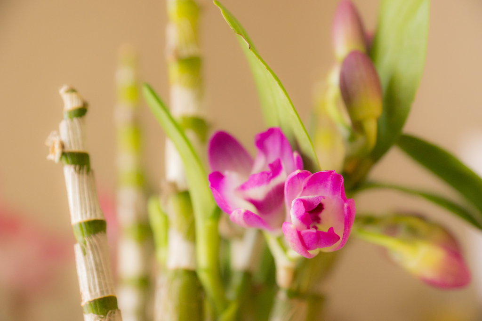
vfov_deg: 18.2
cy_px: 160
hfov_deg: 27.0
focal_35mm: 75
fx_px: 1004
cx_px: 241
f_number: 3.5
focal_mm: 50
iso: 1000
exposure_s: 1/100
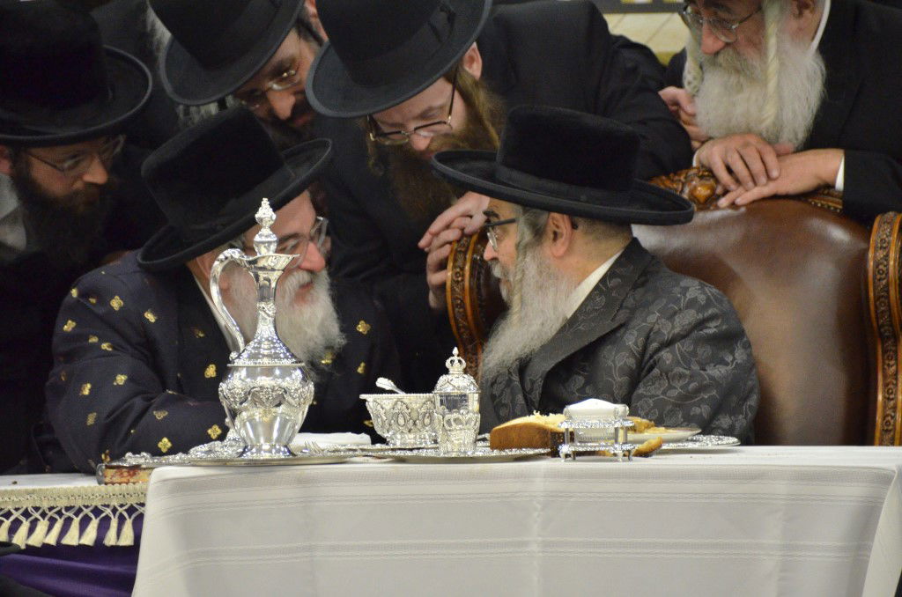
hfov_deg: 4.6
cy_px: 298
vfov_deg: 3.0
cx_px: 451
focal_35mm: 450
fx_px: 11250
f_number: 5.6
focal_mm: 300
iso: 2500
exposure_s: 1/80
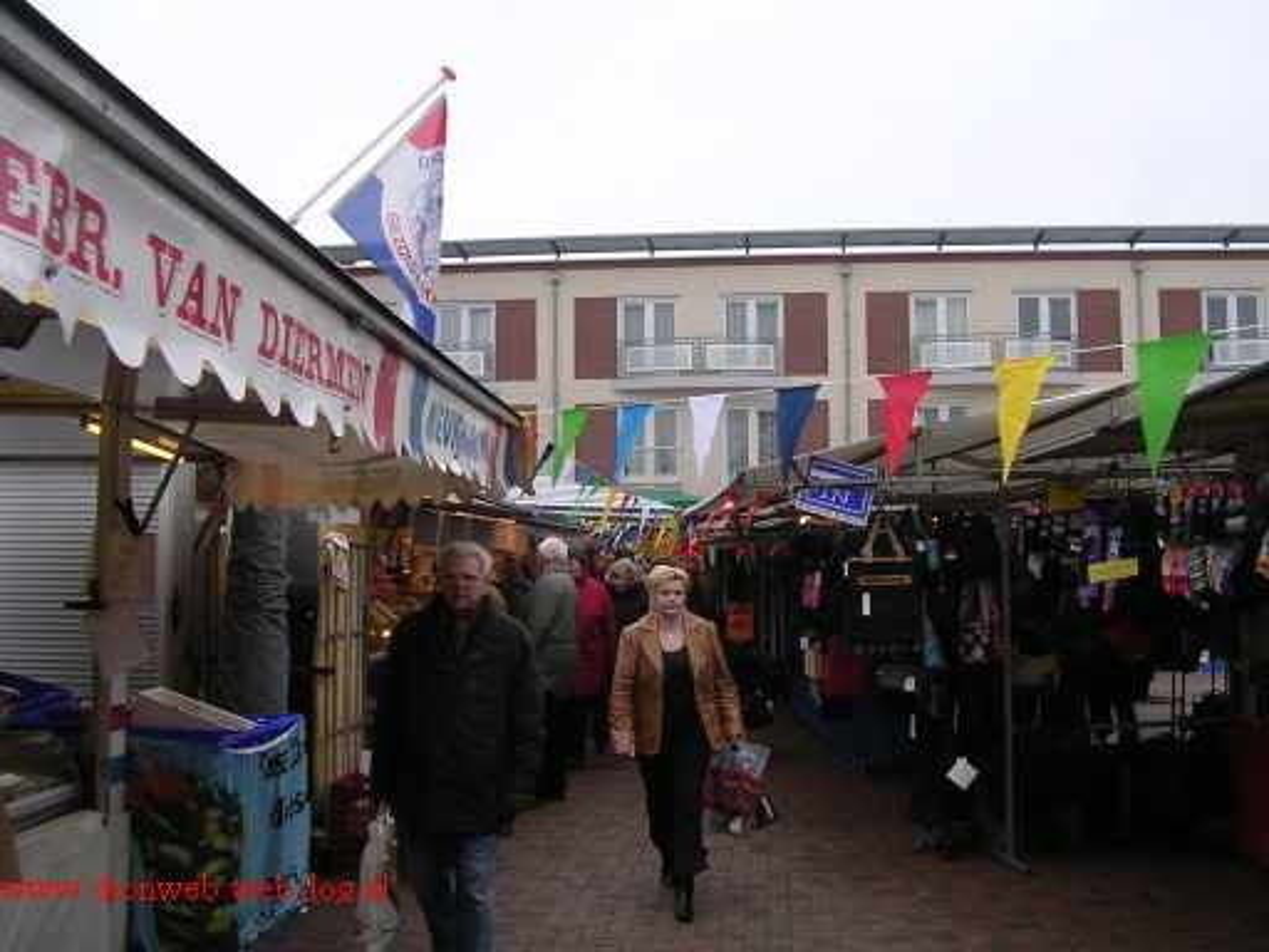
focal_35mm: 38
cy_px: 476
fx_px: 1393
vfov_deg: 37.7
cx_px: 634
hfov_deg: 49.0
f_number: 2.8
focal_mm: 5.8
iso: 100
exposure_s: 1/170
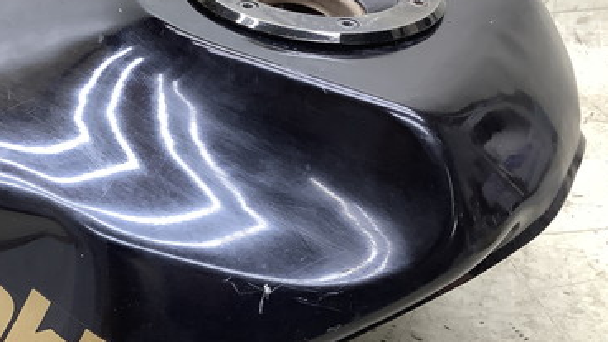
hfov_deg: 36.5
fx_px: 887
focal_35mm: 55
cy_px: 202
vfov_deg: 21.8
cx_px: 121
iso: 100
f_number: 2.4
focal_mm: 3.3
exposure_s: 1/60
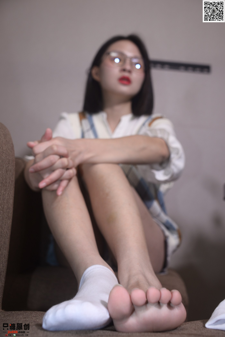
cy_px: 168
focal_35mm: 35
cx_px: 112
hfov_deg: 37.9
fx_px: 328
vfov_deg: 54.4
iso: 500
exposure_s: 1/100
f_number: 5.6
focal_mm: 35
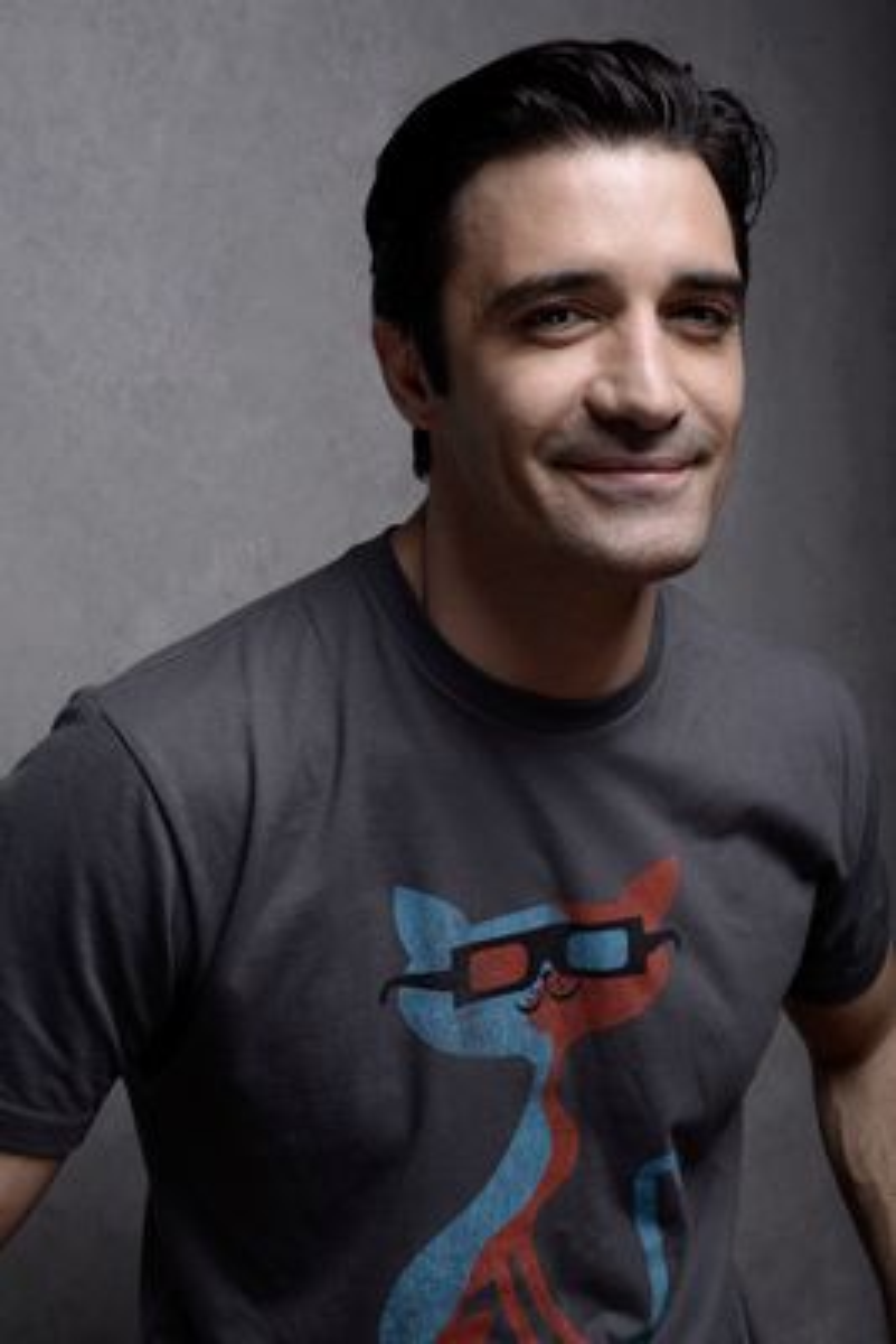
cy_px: 672
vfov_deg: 39.6
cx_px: 448
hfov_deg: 27.0
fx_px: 1865
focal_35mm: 50
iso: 100
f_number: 16
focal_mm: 50
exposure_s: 1/250
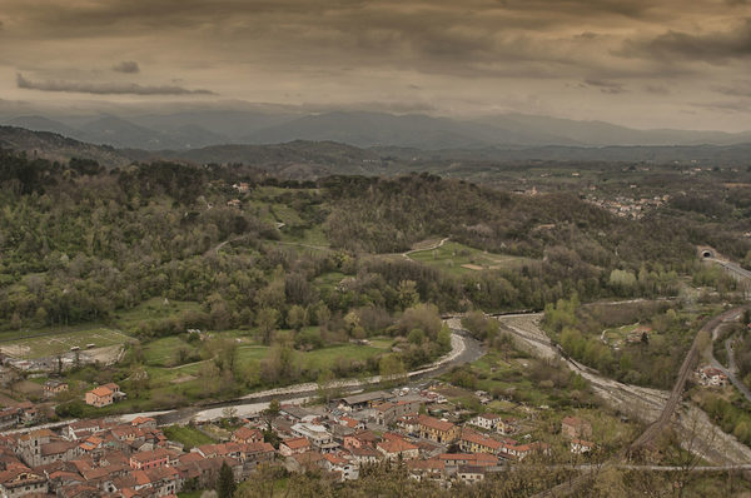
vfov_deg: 31.8
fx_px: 875
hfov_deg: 46.5
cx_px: 376
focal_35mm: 42
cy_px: 249
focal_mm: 28
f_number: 8
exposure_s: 1/250
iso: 200
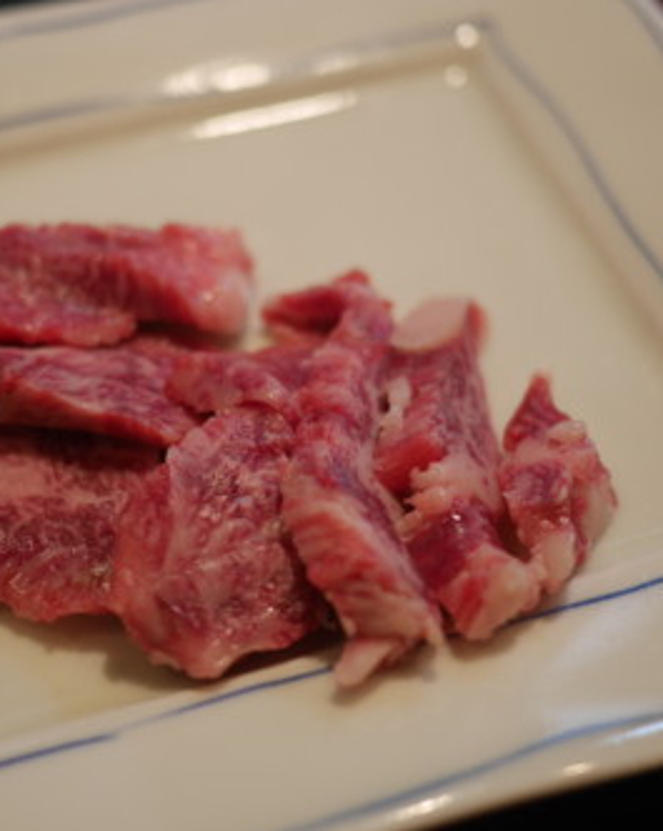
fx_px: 1302
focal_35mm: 53
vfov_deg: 35.4
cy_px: 421
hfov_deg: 28.5
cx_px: 265
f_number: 1.7
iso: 200
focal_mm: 20
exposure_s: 1/100
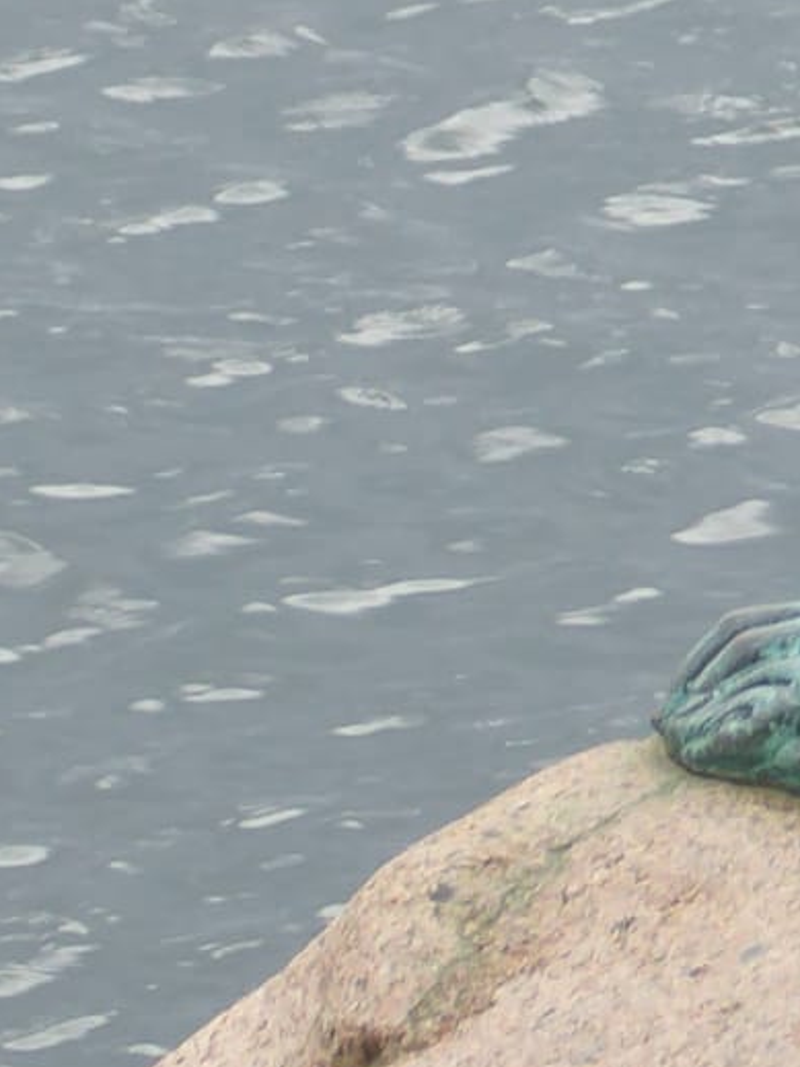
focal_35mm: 784
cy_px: -448
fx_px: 24168
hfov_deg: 1.9
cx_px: 1493
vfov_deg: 2.5
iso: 80
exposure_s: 1/160
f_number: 5.4
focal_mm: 25.6
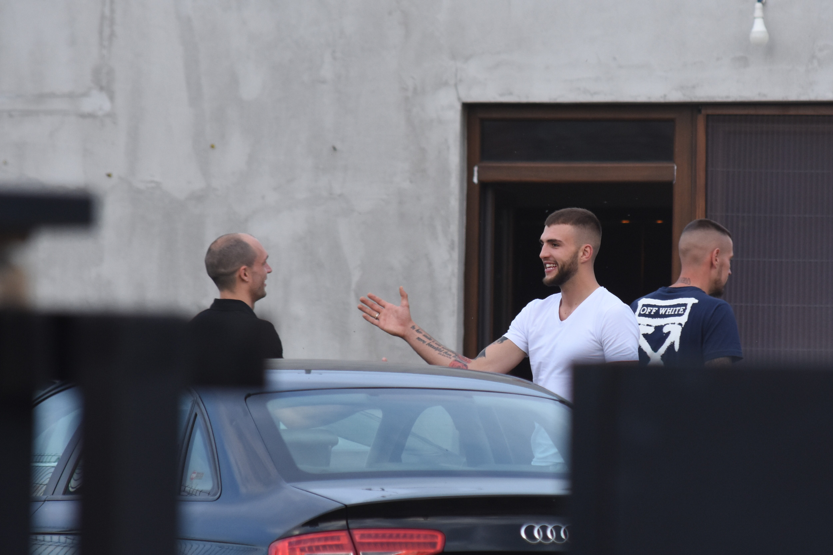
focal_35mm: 300
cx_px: 416
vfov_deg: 4.6
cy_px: 278
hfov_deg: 6.9
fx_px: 6942
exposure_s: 1/400
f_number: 4
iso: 640
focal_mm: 200
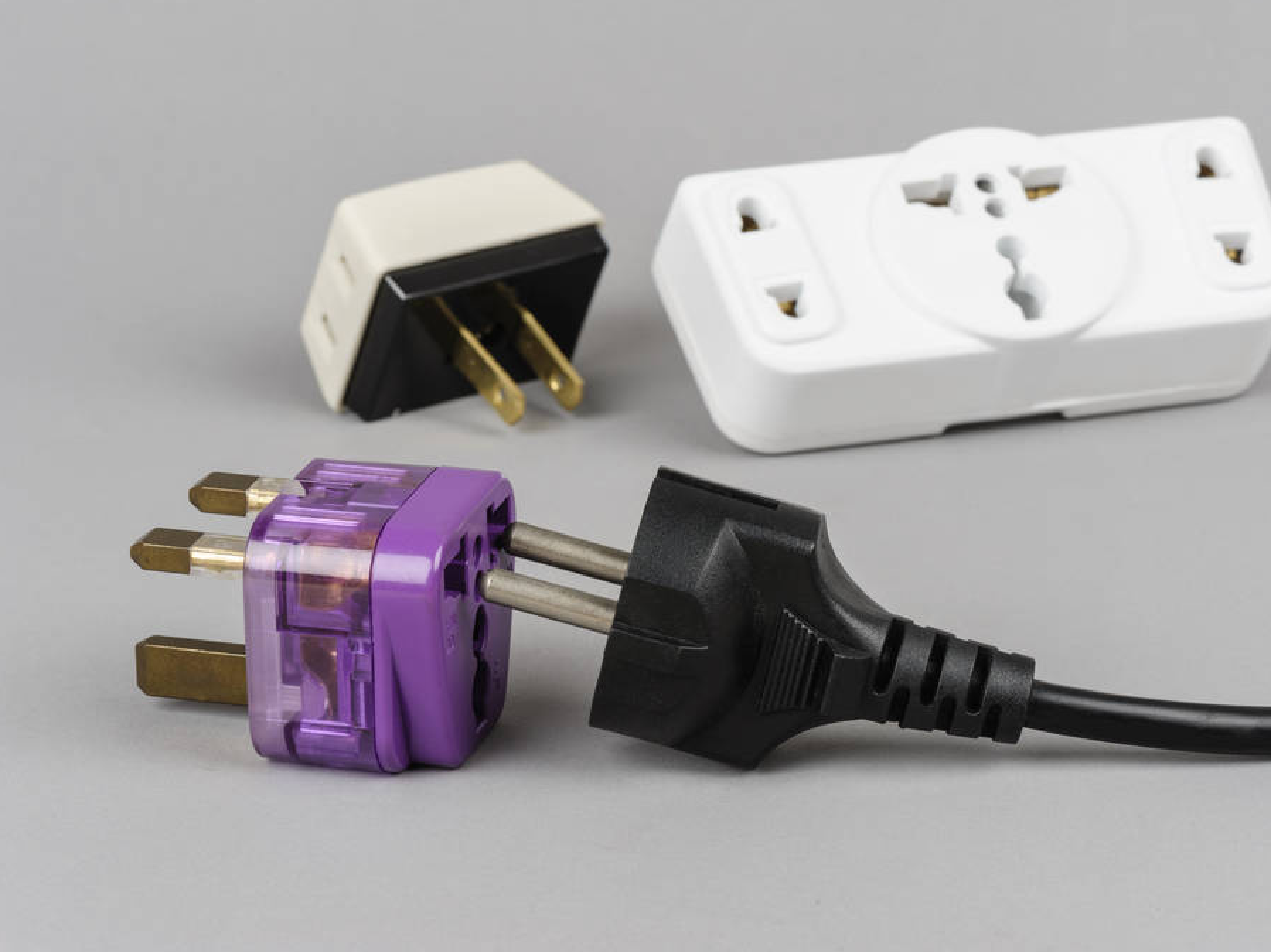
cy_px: 473
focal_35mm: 115
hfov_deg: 17.1
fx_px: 4221
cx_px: 696
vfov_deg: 12.9
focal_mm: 105
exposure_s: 1/160
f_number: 22
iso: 200
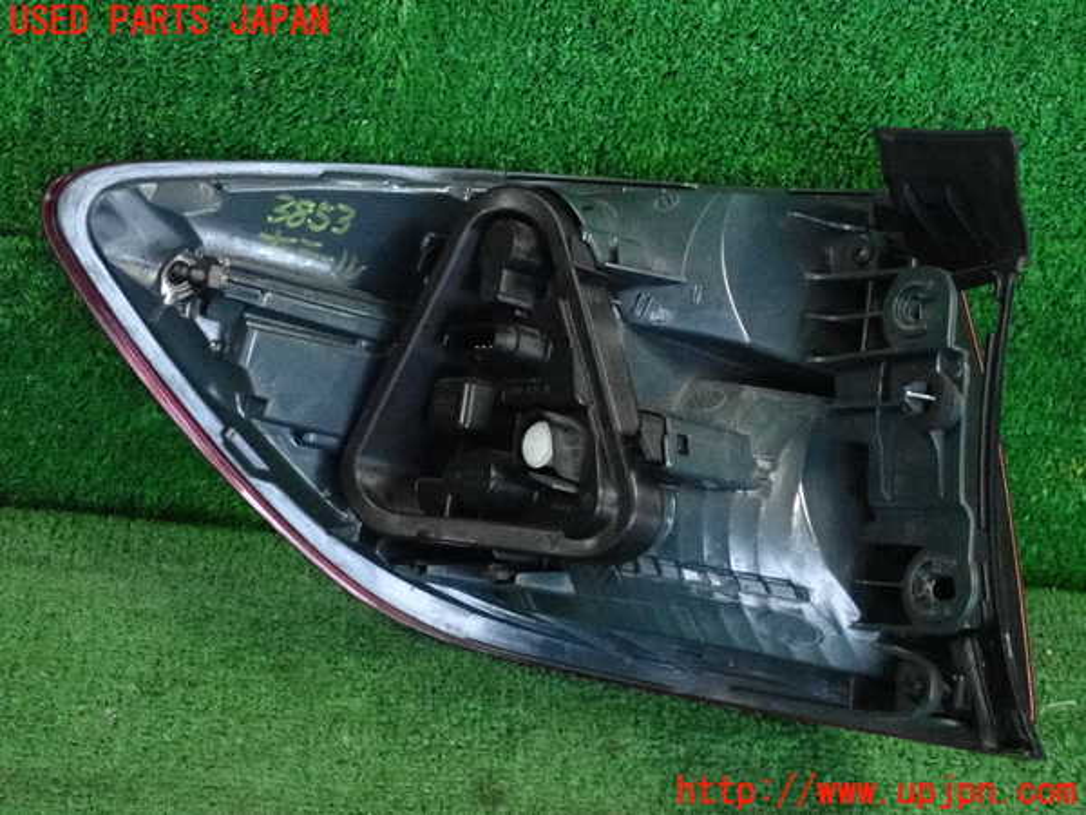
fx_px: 1820
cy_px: 408
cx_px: 543
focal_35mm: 58
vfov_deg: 25.2
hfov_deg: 33.2
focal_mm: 10.35
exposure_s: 1/125
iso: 4000
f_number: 3.5
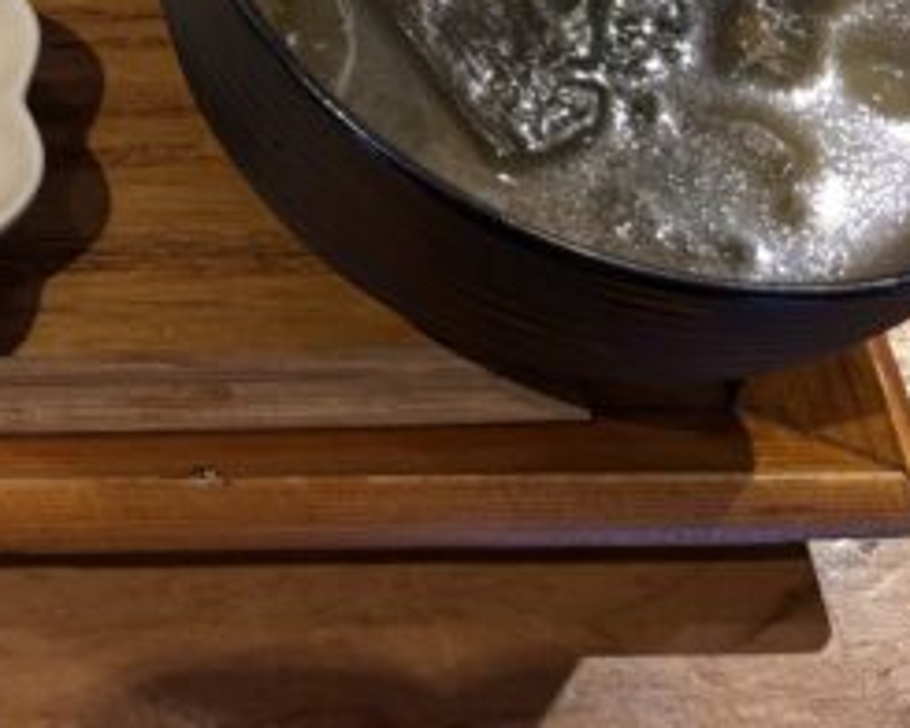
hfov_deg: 20.9
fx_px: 2235
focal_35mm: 83
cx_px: -286
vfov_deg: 17.1
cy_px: -297
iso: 80
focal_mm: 5.96
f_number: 1.6
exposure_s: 1/50
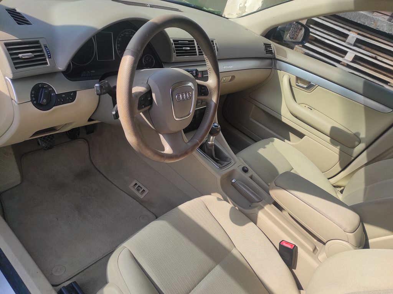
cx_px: 196
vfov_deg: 54.8
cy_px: 147
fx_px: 284
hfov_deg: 69.4
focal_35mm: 25
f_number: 1.89
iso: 100
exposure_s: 1/1250
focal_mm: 5.43
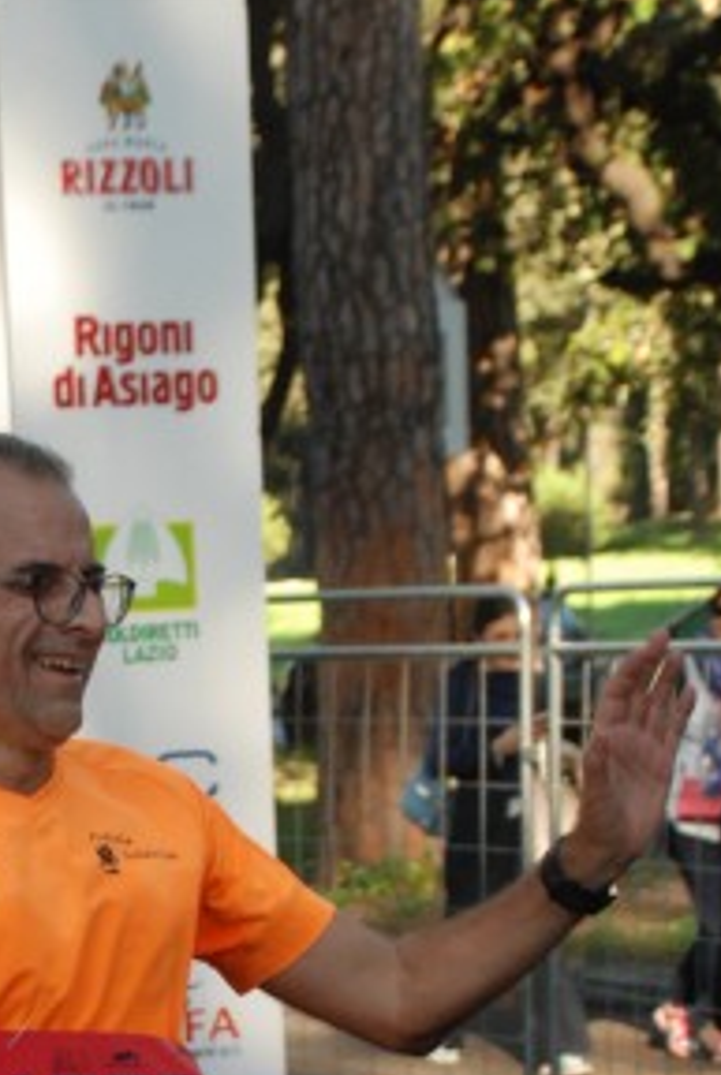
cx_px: 13
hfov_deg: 9.1
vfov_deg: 13.5
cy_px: 1023
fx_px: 4490
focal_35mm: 150
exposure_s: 1/640
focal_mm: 48
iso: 1000
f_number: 4.8
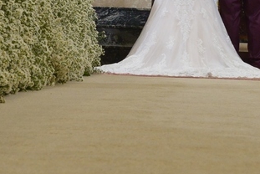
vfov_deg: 7.3
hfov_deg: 11.1
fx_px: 1337
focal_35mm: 185
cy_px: -101
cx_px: 204
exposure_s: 1/80
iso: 3200
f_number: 8
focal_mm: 48
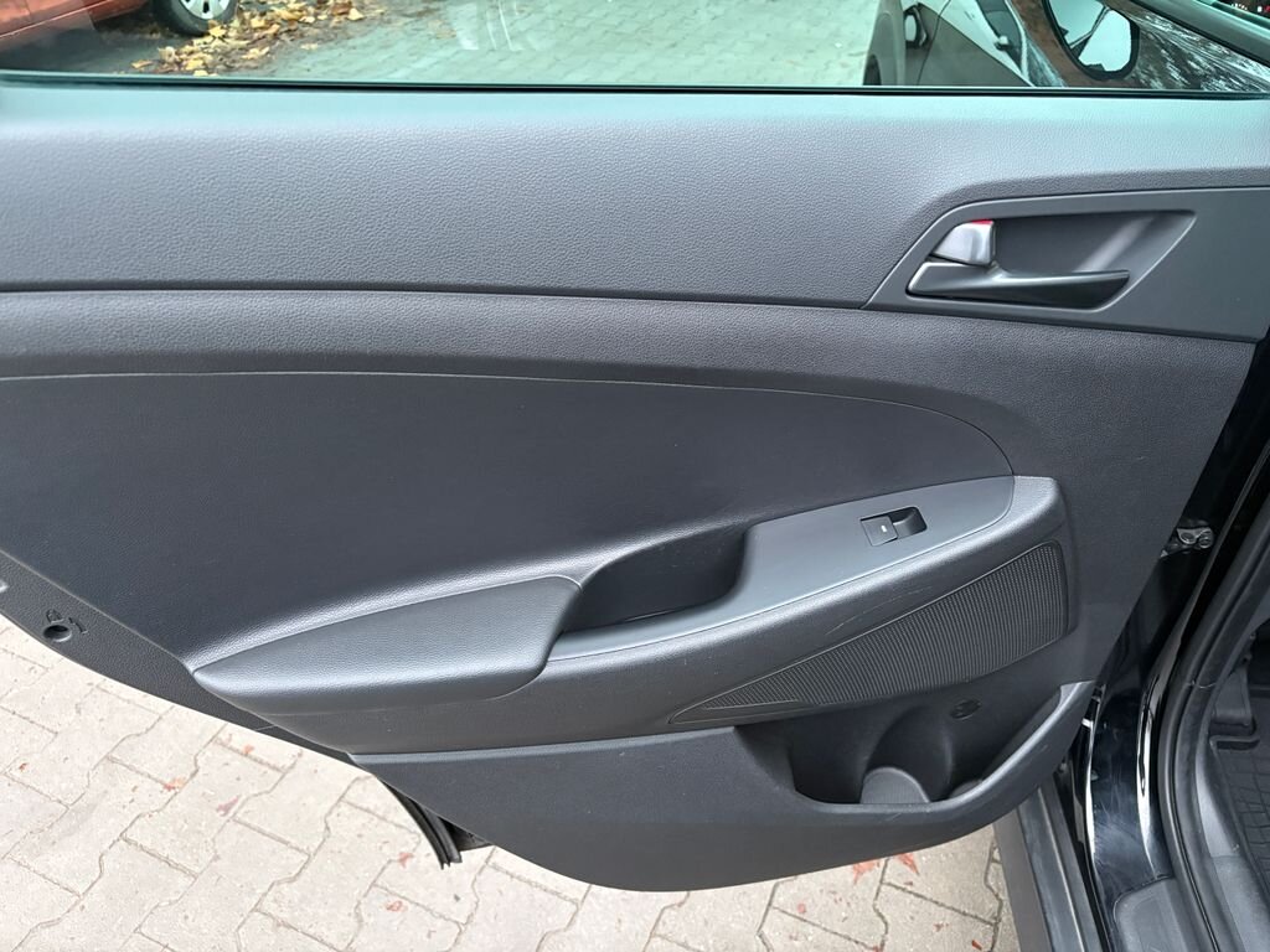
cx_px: 635
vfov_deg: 53.1
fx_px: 954
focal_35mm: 26
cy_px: 476
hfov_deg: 67.3
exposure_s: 1/25
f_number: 1.6
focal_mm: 5.96
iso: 640
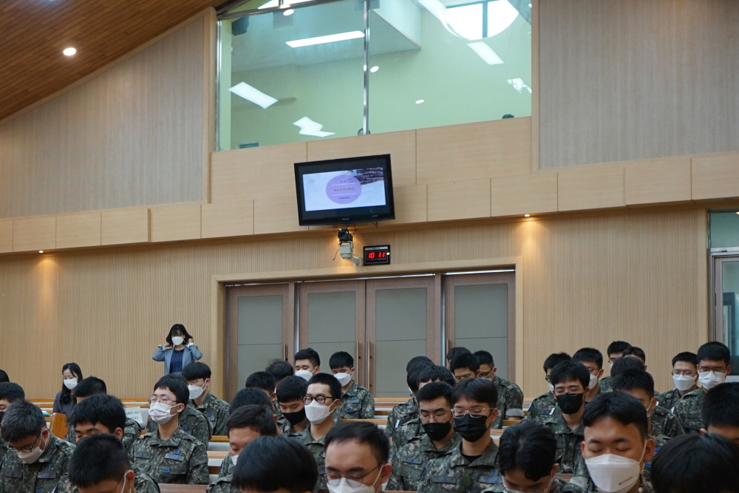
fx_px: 1232
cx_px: 209
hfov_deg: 32.9
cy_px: 375
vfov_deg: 22.4
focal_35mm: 60
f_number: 3.5
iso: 320
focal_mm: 30
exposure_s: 1/60
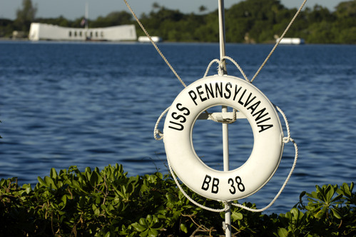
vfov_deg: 7.0
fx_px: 1927
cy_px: 118
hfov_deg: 10.6
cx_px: 178
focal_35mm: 195
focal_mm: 130
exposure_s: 1/750
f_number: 7.1
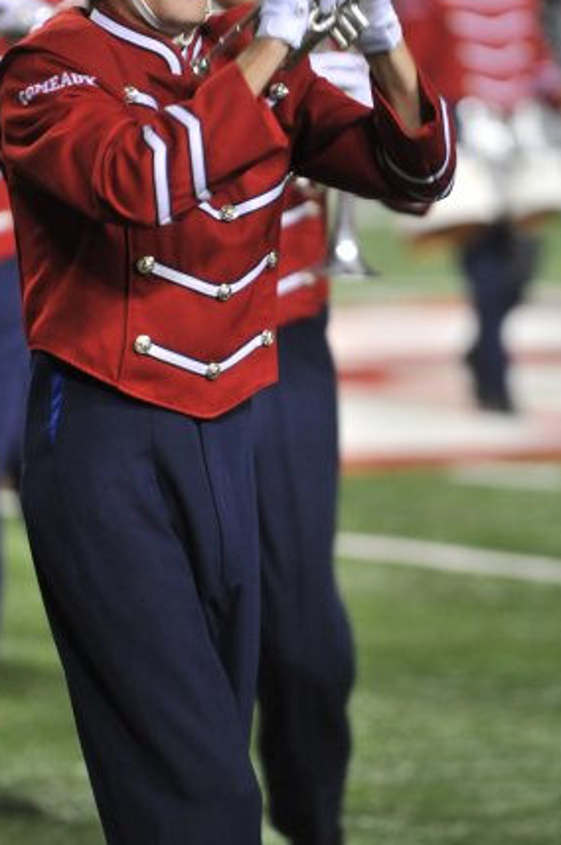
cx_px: 210
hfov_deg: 3.3
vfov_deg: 4.9
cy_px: 310
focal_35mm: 421
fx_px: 9872
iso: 800
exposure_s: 1/200
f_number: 2.8
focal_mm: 200
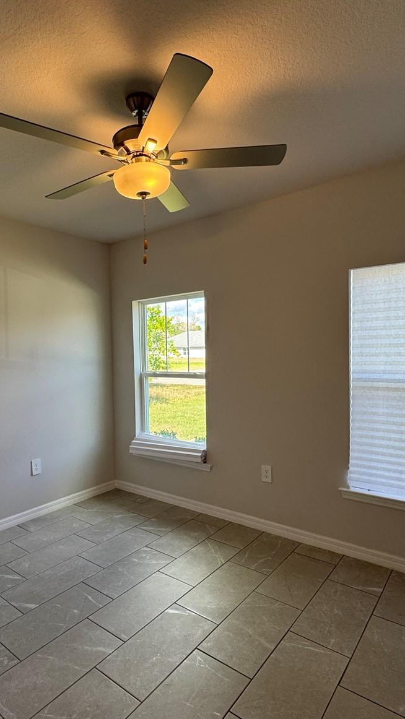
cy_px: 366
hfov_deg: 53.3
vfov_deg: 83.8
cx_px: 163
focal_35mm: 21
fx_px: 401
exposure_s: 1/120
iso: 80
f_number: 2.2
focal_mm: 2.22
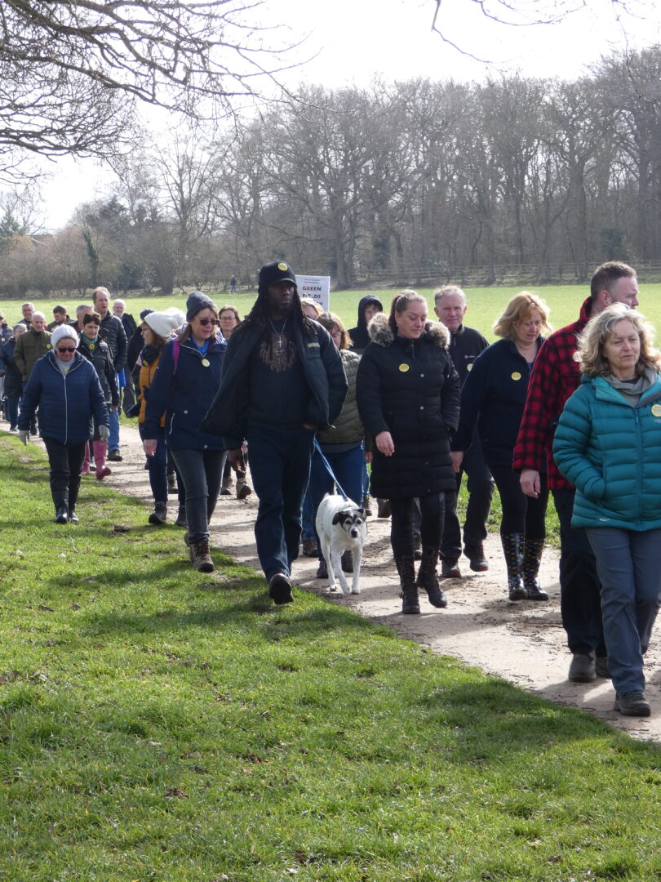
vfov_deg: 16.8
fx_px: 2979
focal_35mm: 117
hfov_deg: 12.7
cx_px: 330
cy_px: 441
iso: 80
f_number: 5.1
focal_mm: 21
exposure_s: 1/160
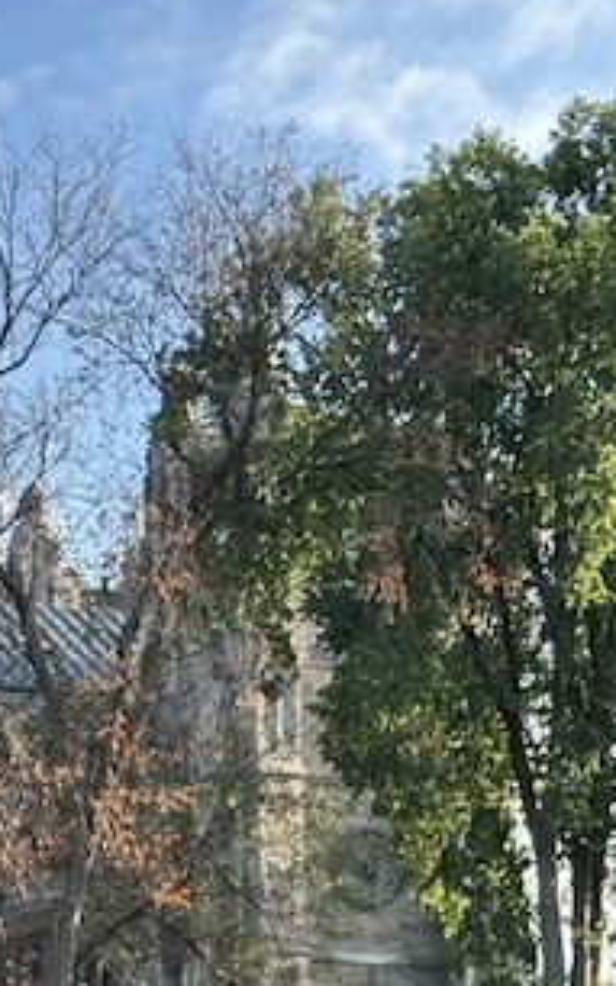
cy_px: 989
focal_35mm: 133
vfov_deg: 15.4
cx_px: -32
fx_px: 3576
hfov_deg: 9.8
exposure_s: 1/1272
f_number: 1.78
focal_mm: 6.86
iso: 64
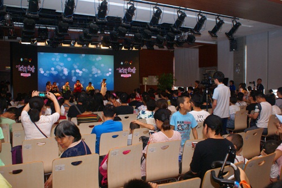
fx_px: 235
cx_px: 141
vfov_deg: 43.7
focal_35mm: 30
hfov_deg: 61.9
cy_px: 94
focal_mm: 20
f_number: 4.5
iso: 800
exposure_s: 1/60
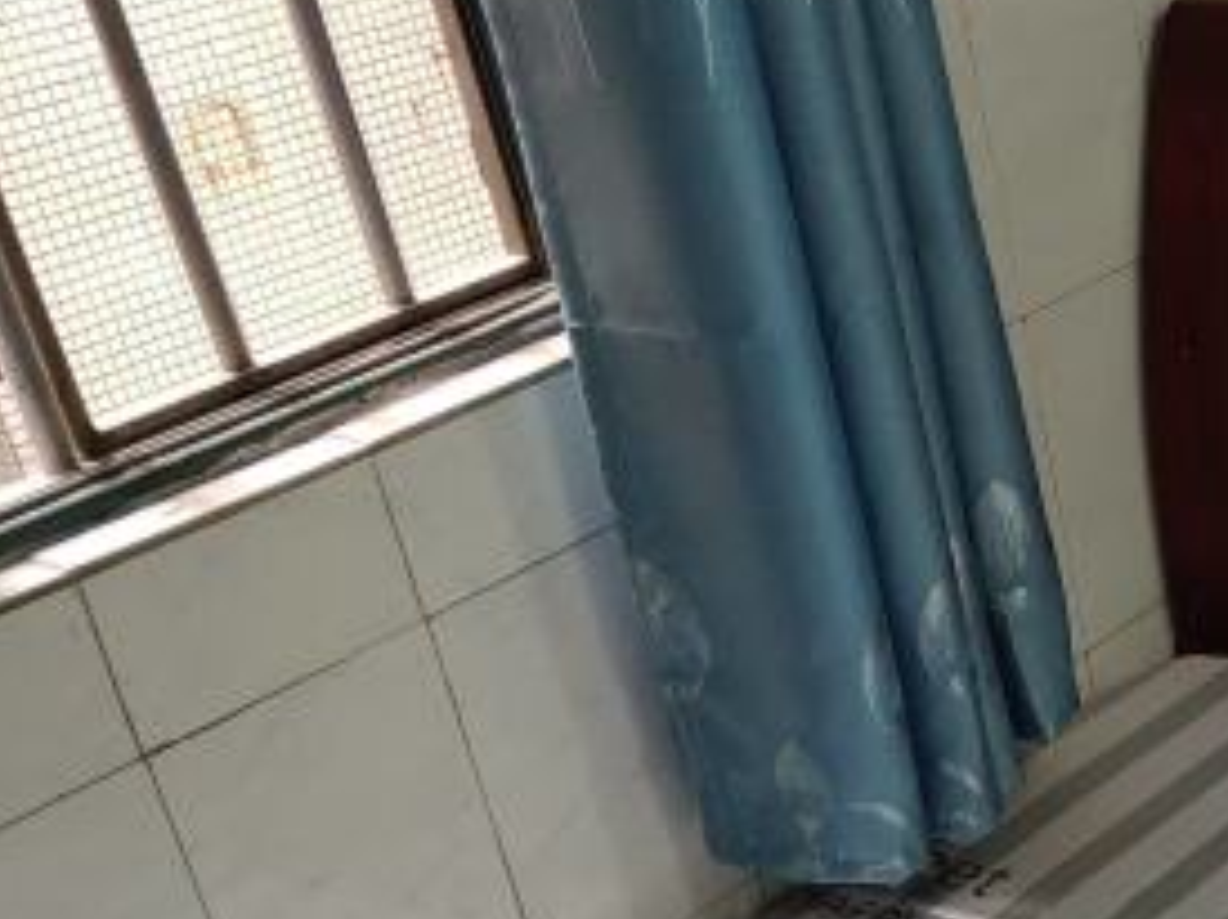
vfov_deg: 19.0
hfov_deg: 22.3
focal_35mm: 76
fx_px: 2694
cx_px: 1708
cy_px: 847
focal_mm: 4.27
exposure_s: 1/100
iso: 137
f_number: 1.79
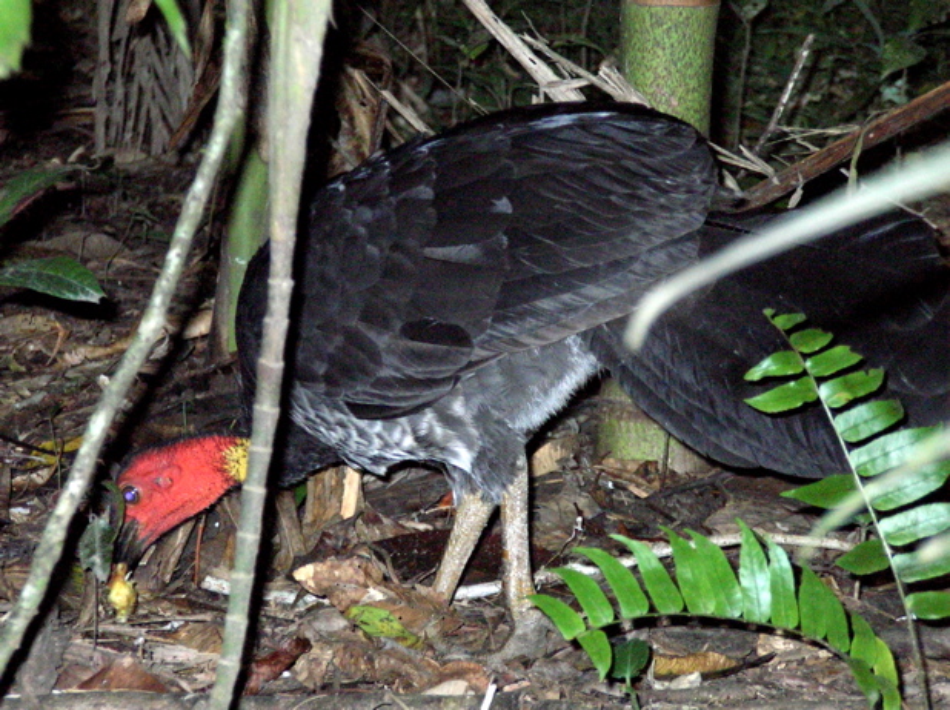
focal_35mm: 235
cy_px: 355
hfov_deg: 8.4
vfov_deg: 6.3
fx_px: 6442
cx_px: 475
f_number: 4.1
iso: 300
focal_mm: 38.8
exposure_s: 1/253
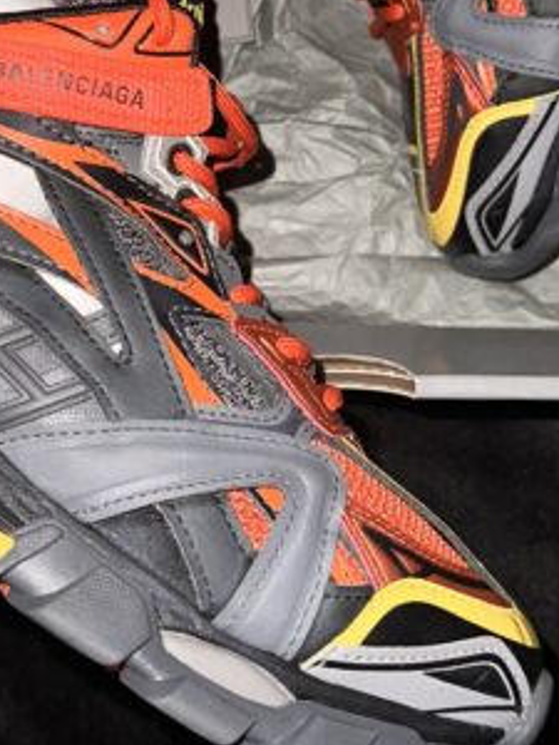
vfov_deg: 29.6
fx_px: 1378
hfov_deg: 22.5
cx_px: 80
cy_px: 151
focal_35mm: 64
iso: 80
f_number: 1.78
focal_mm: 6.86
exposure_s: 1/4
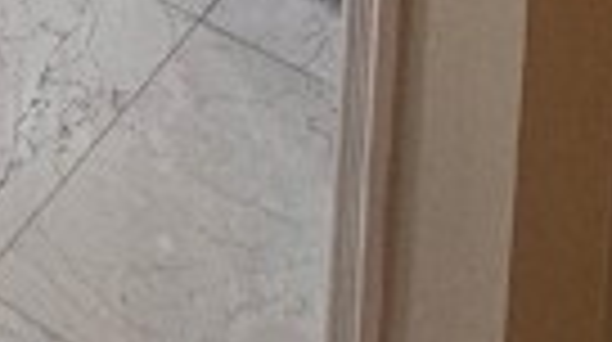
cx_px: -454
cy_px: -1192
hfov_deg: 16.9
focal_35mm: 107
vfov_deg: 7.0
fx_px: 1734
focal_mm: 2.2
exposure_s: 1/60
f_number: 2.2
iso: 250
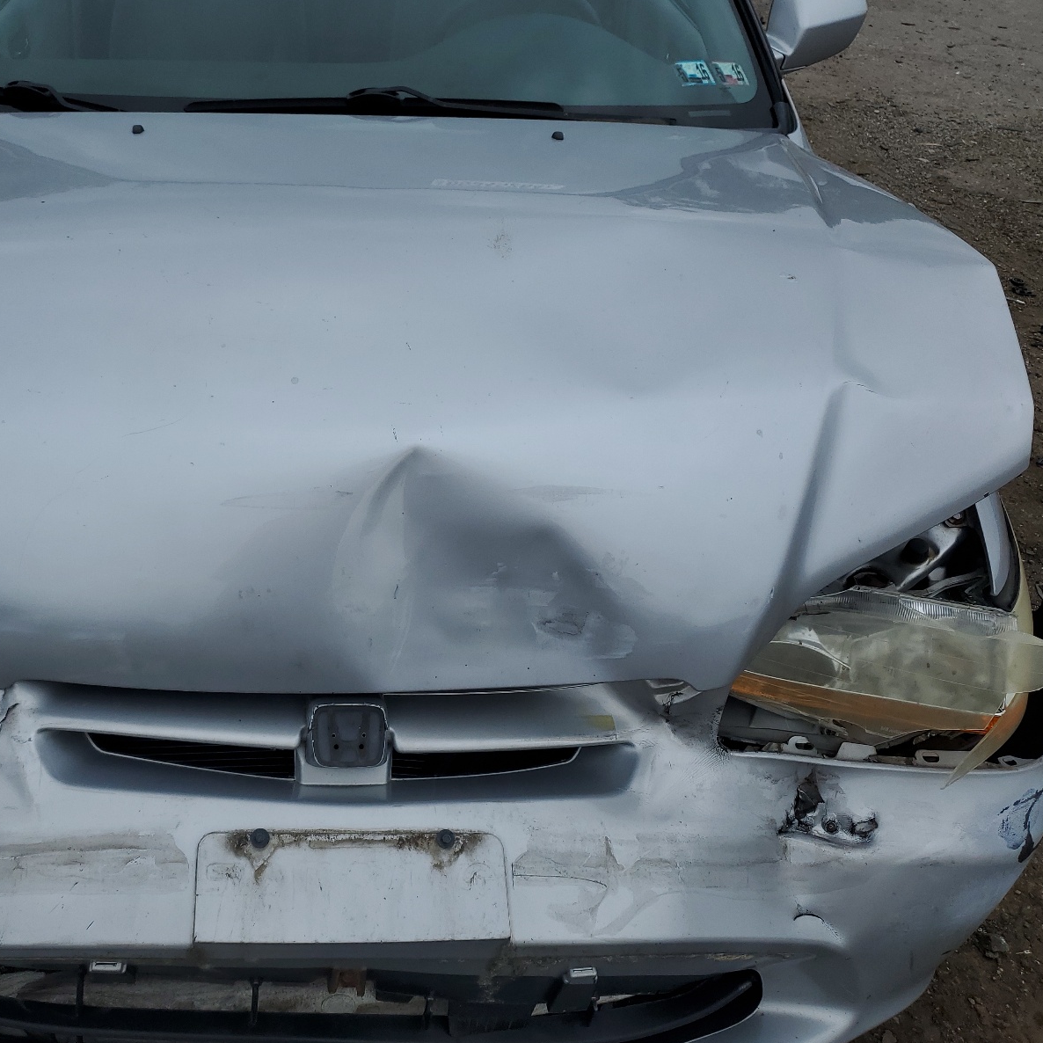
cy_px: 526
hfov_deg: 51.8
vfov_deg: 52.5
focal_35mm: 31
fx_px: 1057
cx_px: 367
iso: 50
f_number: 1.5
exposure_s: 1/5000
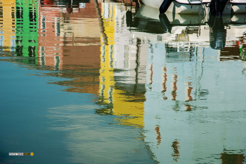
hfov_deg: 17.1
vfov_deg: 11.4
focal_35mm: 120
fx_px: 820
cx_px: 123
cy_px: 82
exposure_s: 1/320
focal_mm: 120
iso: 100
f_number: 8
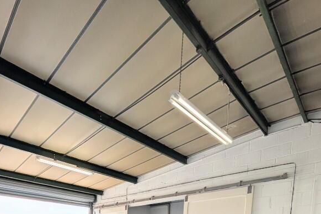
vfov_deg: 39.1
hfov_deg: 76.5
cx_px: 112
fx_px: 196
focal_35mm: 22
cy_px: 264
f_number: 1.7
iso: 56
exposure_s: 1/944
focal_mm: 2.02
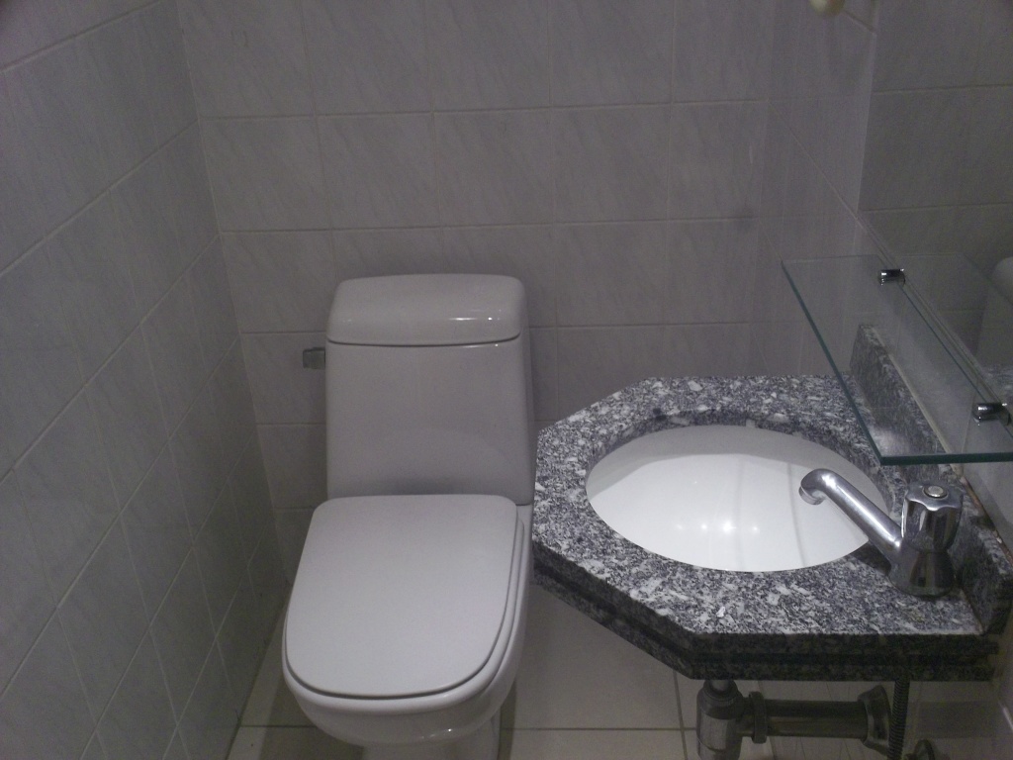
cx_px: 506
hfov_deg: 49.0
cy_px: 380
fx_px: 1112
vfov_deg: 37.7
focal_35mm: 38
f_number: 4.5
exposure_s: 1/20
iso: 160
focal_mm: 6.3
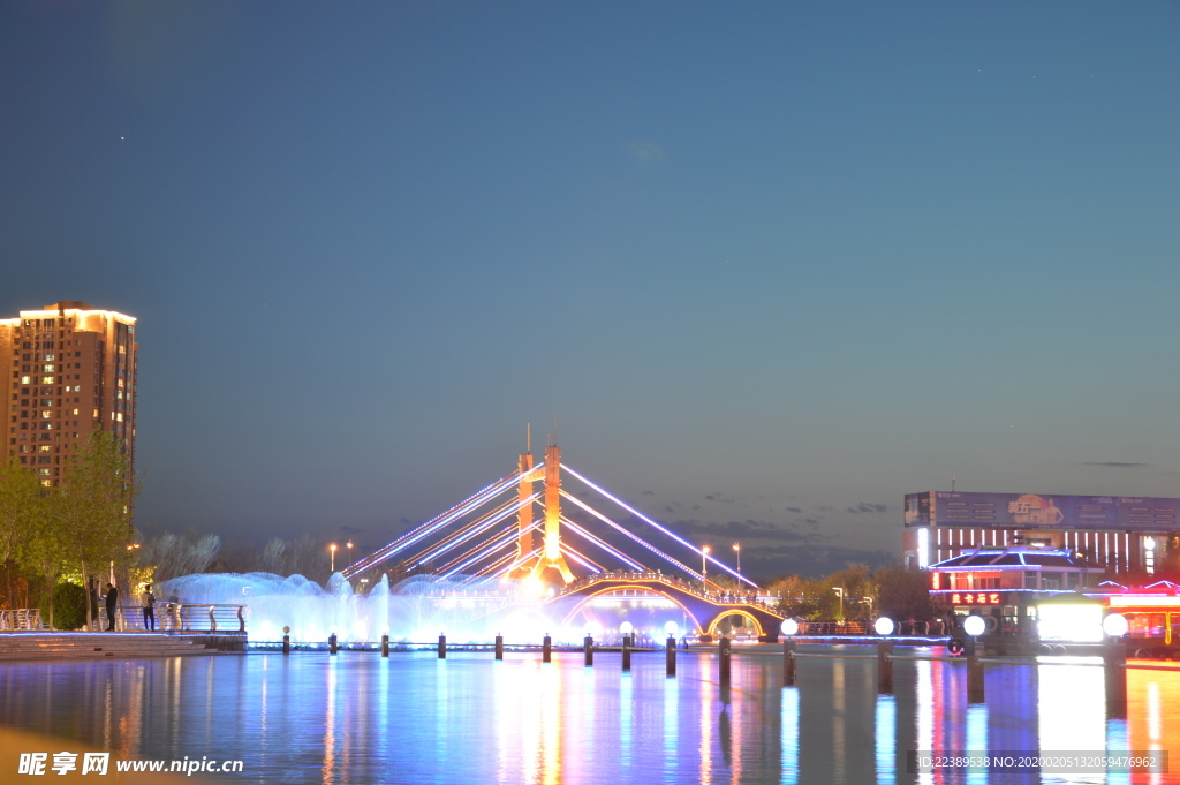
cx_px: 590
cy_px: 392
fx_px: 2063
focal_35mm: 63
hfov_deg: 31.9
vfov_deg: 21.5
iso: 100
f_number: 4.8
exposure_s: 6
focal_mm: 42
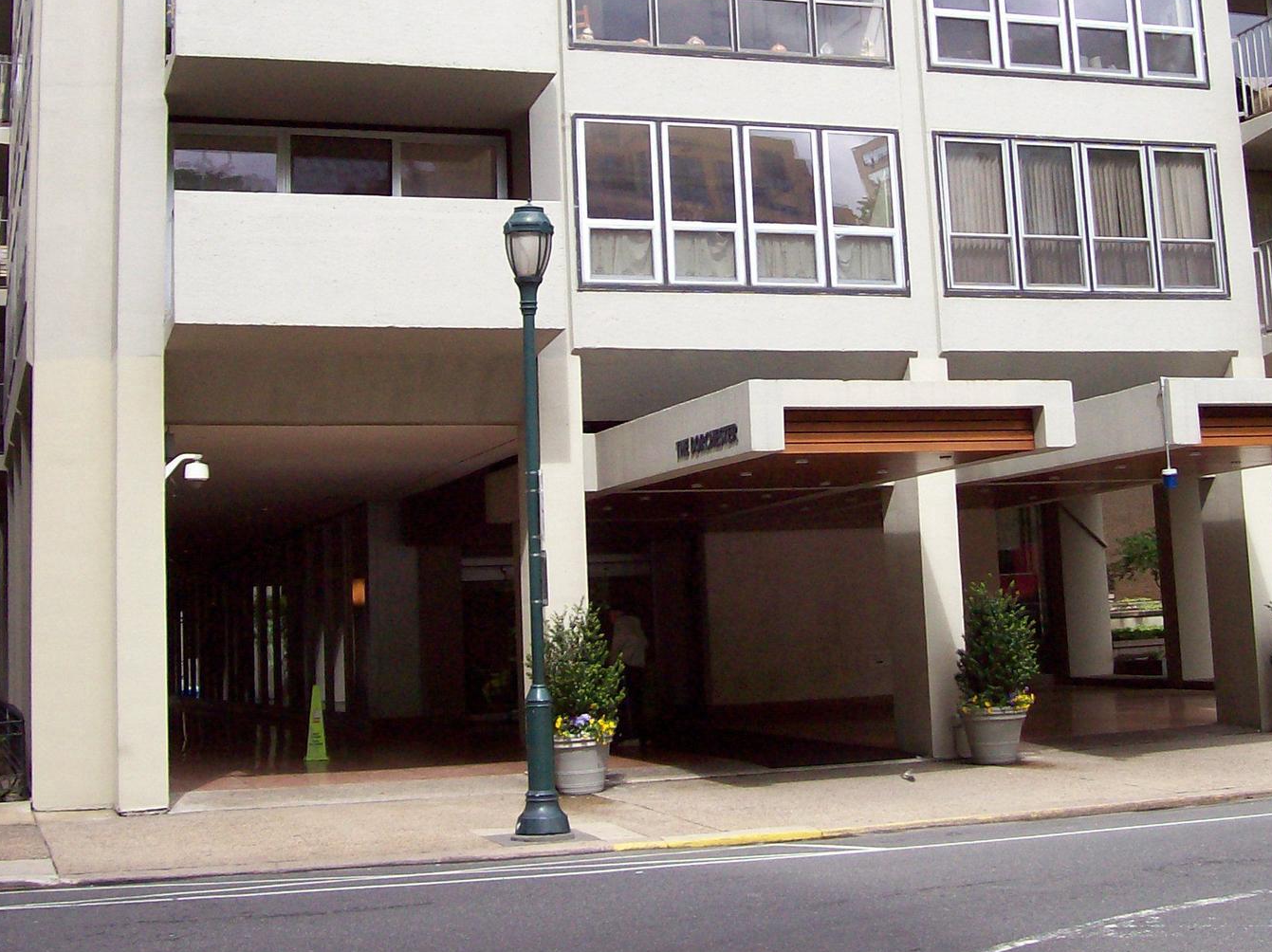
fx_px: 2020
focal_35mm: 55
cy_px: 233
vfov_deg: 26.2
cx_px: 708
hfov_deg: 34.9
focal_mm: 6
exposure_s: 1/833
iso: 80
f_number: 2.7
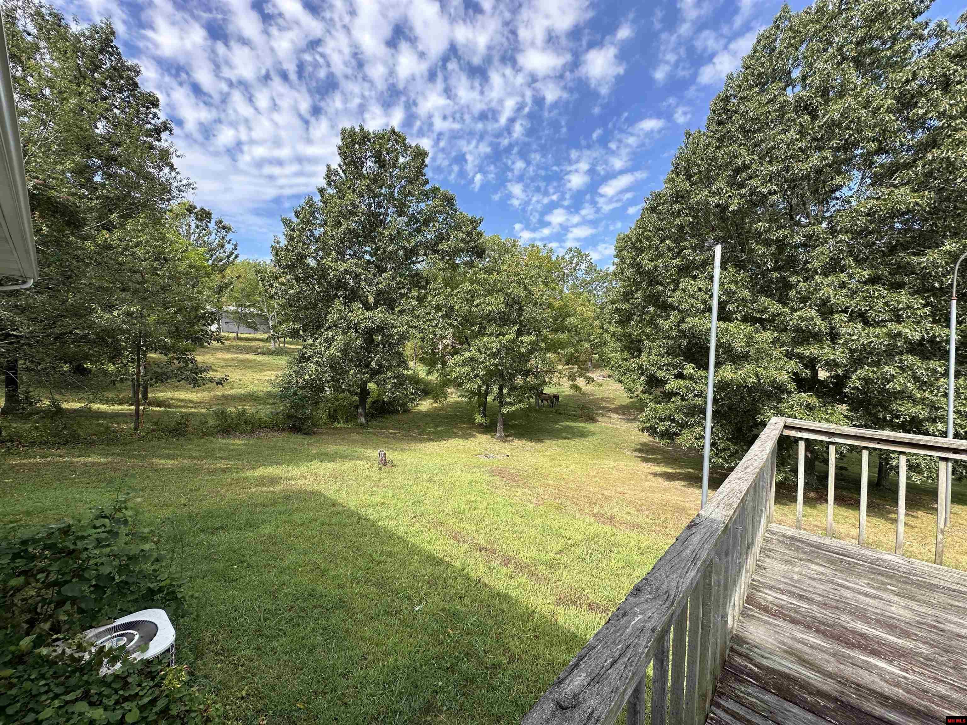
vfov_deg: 85.7
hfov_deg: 102.1
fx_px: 391
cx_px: 484
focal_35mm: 14
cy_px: 362
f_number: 2.2
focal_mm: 2.22
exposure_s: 1/647
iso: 40
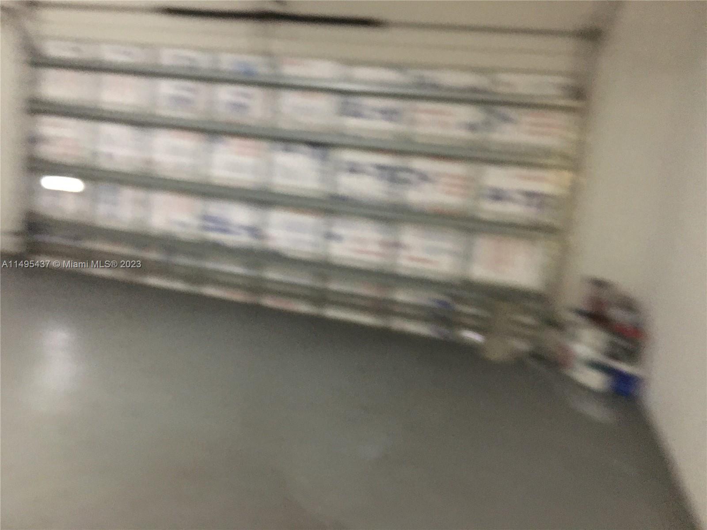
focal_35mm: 29
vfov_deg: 48.2
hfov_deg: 61.7
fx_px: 592
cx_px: 354
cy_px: 265
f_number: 2.2
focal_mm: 4.15
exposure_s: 1/15
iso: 500
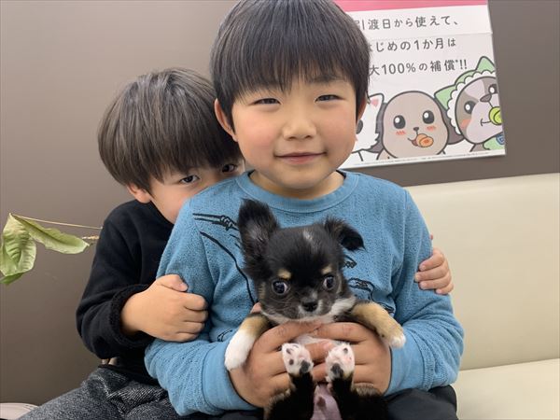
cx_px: 280
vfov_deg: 53.1
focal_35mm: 26
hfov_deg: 67.3
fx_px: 421
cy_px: 210
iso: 125
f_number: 1.8
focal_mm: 4.25
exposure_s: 1/60
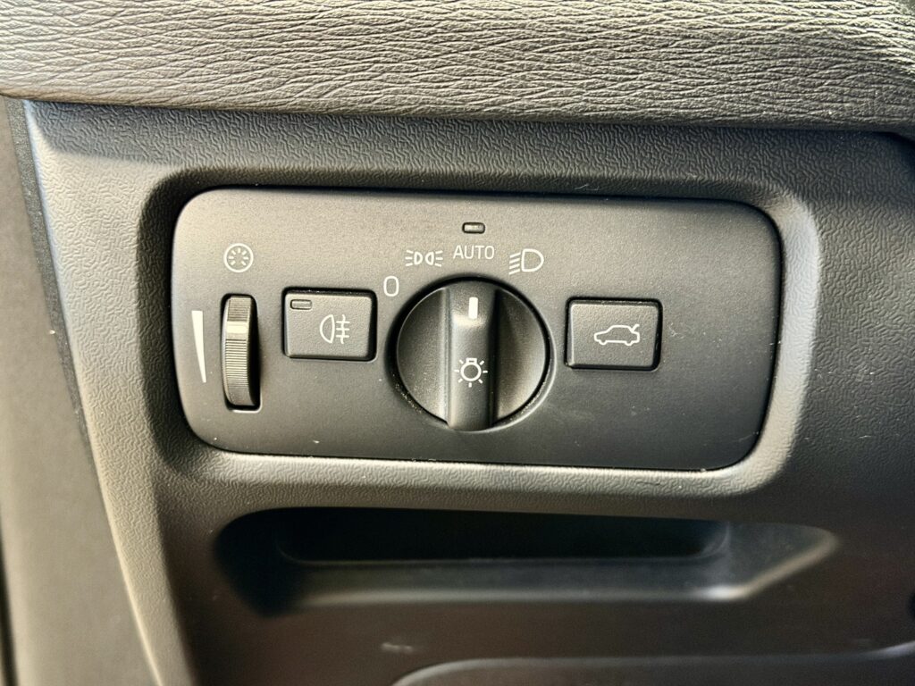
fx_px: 1269
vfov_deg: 30.3
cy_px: 343
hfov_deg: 39.7
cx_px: 458
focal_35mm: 48
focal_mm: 6.76
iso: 500
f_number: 1.78
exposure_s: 1/25
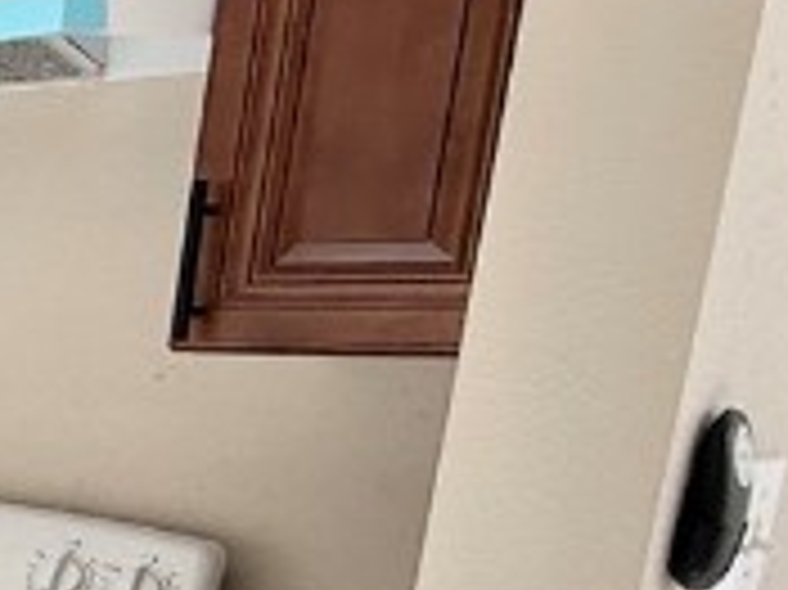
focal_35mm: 82
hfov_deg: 14.4
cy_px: 658
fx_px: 1865
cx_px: -1162
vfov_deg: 17.3
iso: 64
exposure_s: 1/167
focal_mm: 2.22
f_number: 2.2
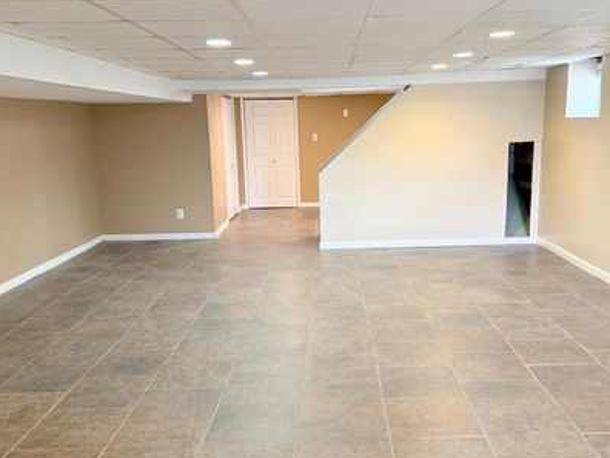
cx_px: 331
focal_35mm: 36
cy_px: 241
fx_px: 634
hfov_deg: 51.3
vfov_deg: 39.6
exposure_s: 1/60
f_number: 1.78
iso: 320
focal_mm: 6.76
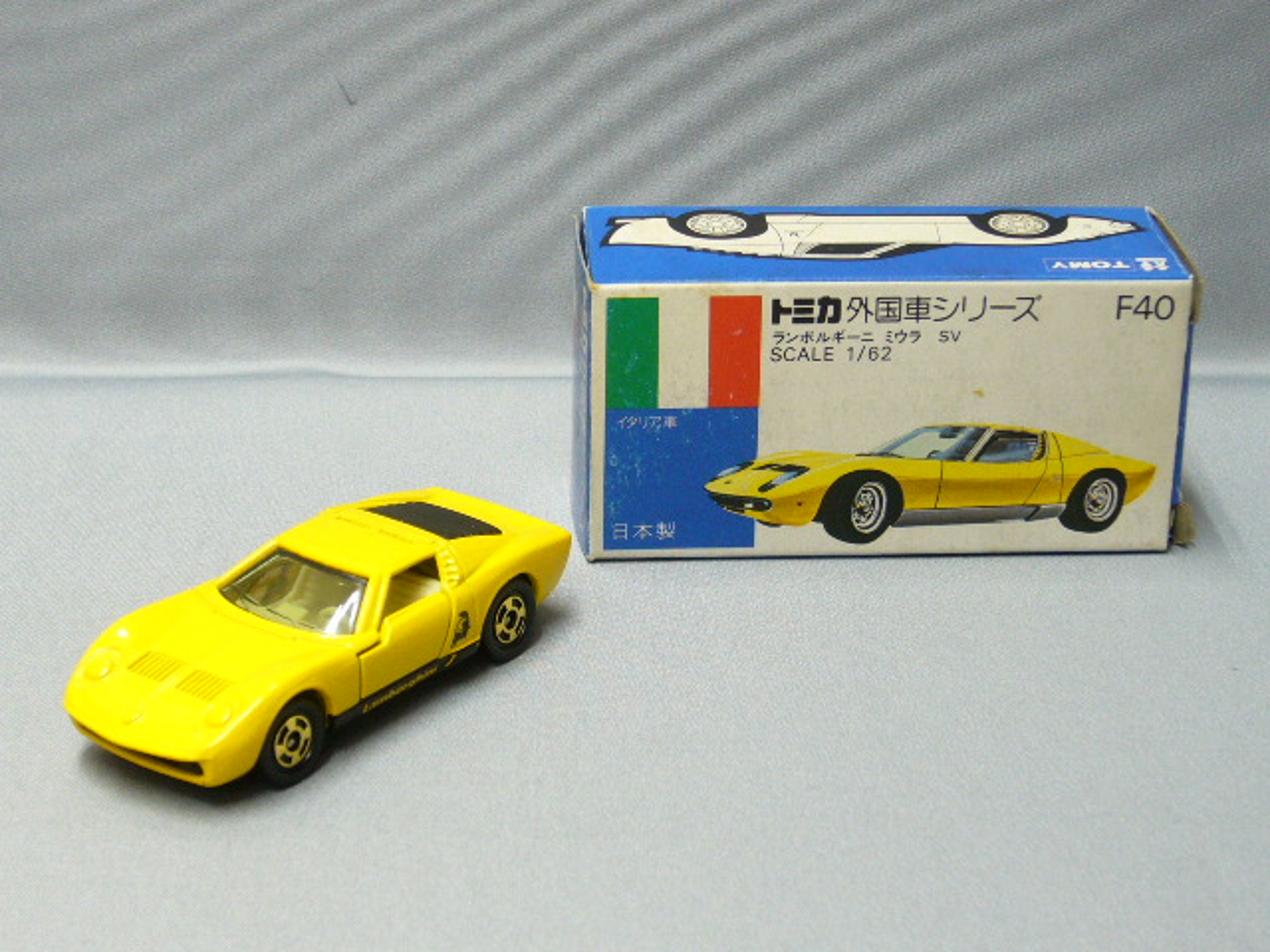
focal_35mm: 86
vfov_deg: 17.2
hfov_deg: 22.8
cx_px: 635
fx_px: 3155
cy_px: 476
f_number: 3.8
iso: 100
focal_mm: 10.4
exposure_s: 1/10
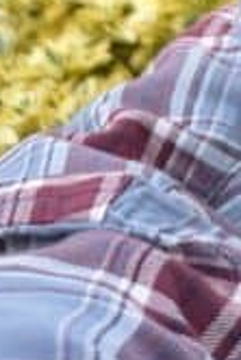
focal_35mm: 114
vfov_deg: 15.4
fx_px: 1142
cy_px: -295
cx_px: 468
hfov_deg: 11.0
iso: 100
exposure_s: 1/100
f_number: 1.6
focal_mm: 5.1
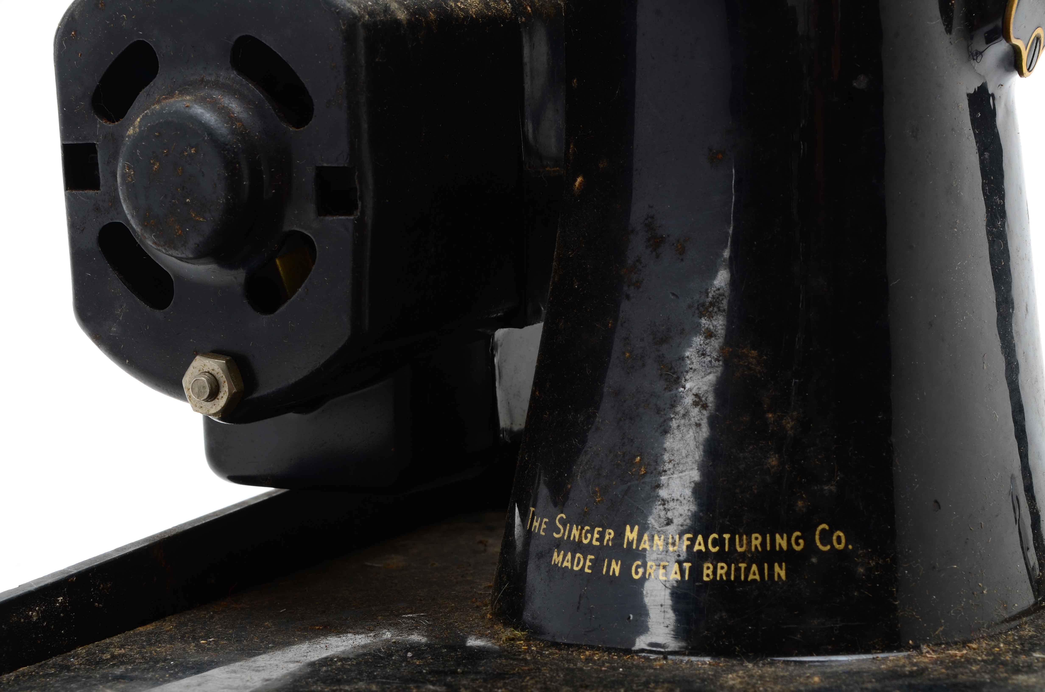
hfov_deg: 24.7
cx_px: 522
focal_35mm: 82
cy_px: 346
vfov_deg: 16.5
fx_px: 2390
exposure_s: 1/160
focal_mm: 55
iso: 100
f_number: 18
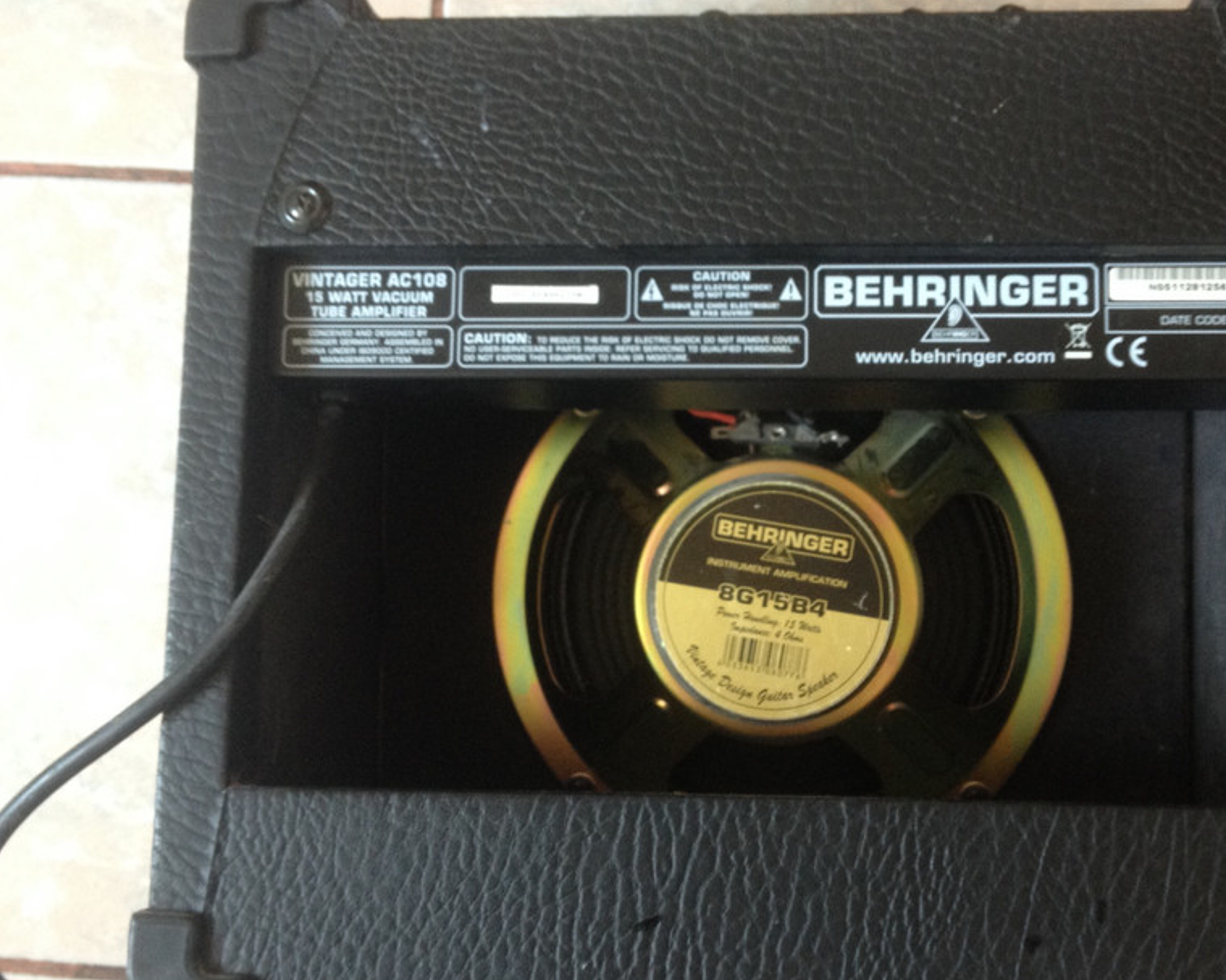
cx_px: 694
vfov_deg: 31.4
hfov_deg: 38.7
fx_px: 1741
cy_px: 520
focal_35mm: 48
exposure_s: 1/20
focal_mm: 4.28
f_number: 2.4
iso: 125
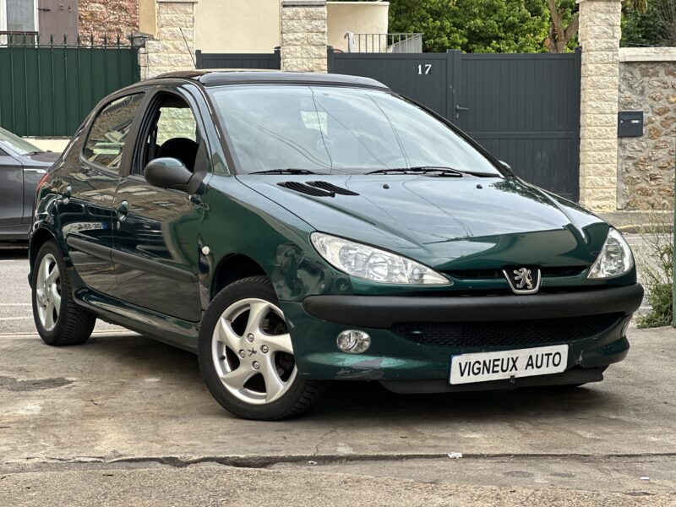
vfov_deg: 19.1
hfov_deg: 25.3
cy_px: 254
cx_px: 338
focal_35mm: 77
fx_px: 1504
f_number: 2.8
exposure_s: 1/175
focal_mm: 9
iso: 25
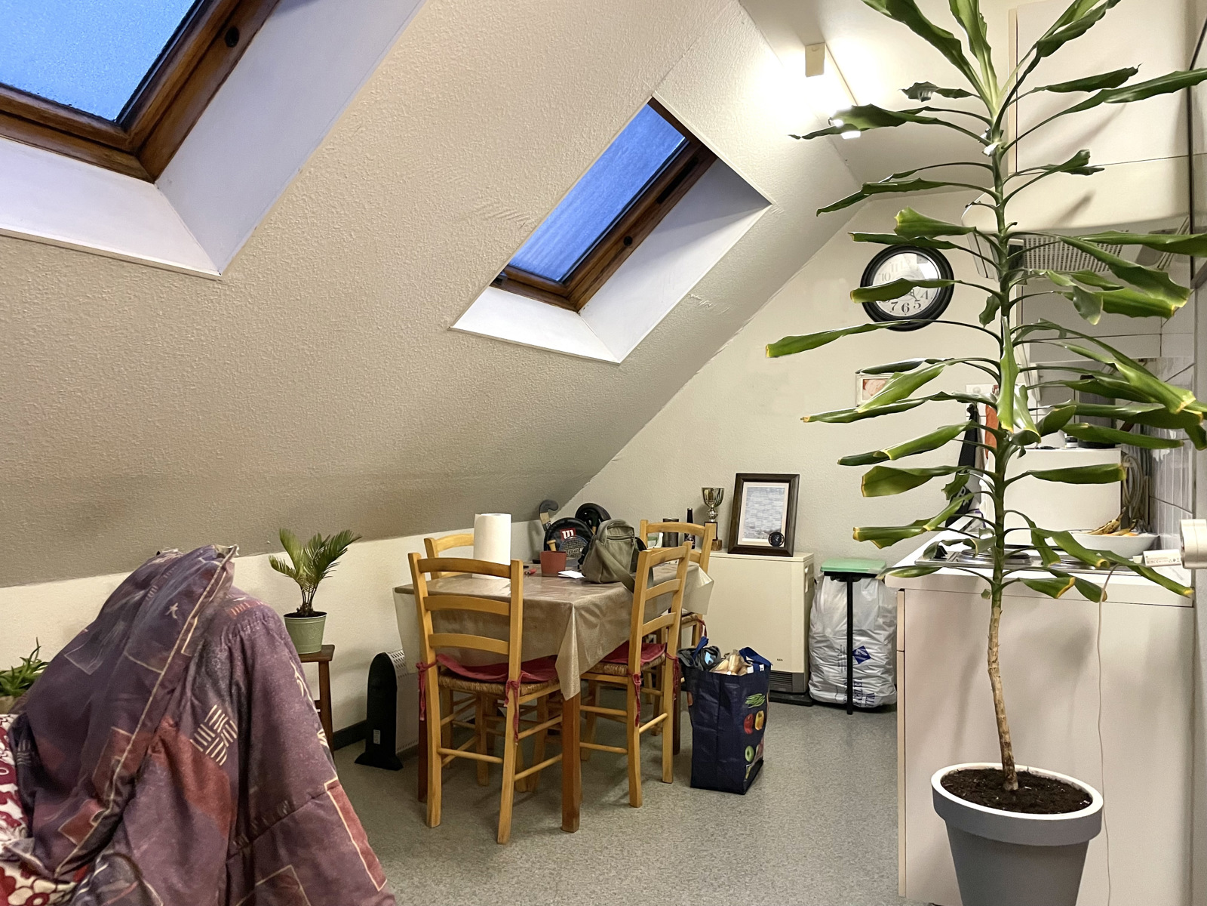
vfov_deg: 53.1
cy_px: 453
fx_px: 907
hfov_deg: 67.3
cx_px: 604
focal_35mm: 26
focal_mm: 4.2
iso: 500
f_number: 1.6
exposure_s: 1/25
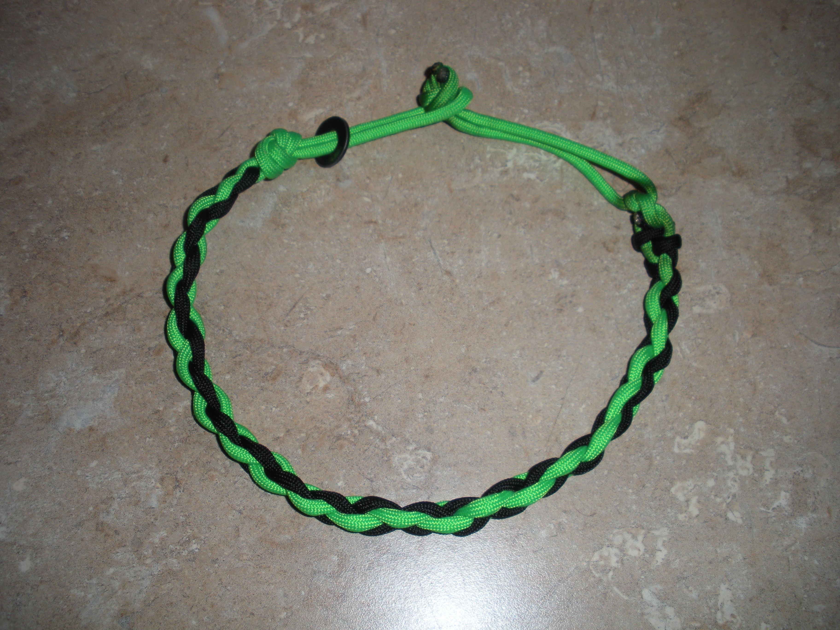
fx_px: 874
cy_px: 315
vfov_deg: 39.7
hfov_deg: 51.4
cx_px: 420
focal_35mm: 36
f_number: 3.5
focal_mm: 6.3
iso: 64
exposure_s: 1/60
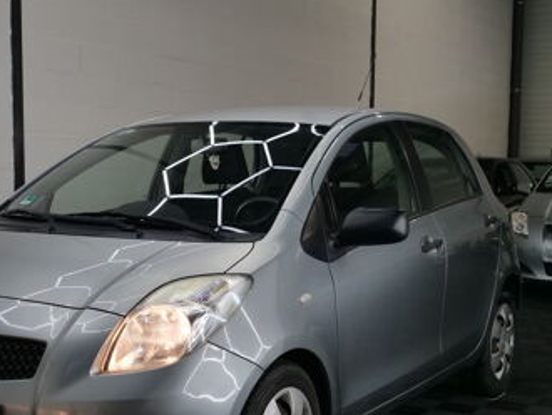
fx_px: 1021
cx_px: 207
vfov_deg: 22.8
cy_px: 289
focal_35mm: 64
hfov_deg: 30.1
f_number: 5.6
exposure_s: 1/60
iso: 500
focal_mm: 22
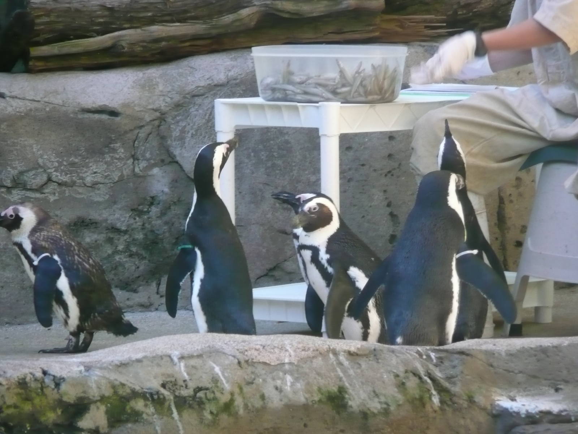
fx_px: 4675
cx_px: 289
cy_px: 217
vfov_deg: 5.3
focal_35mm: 280
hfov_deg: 7.1
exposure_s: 1/60
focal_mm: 46
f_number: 4.9
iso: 320
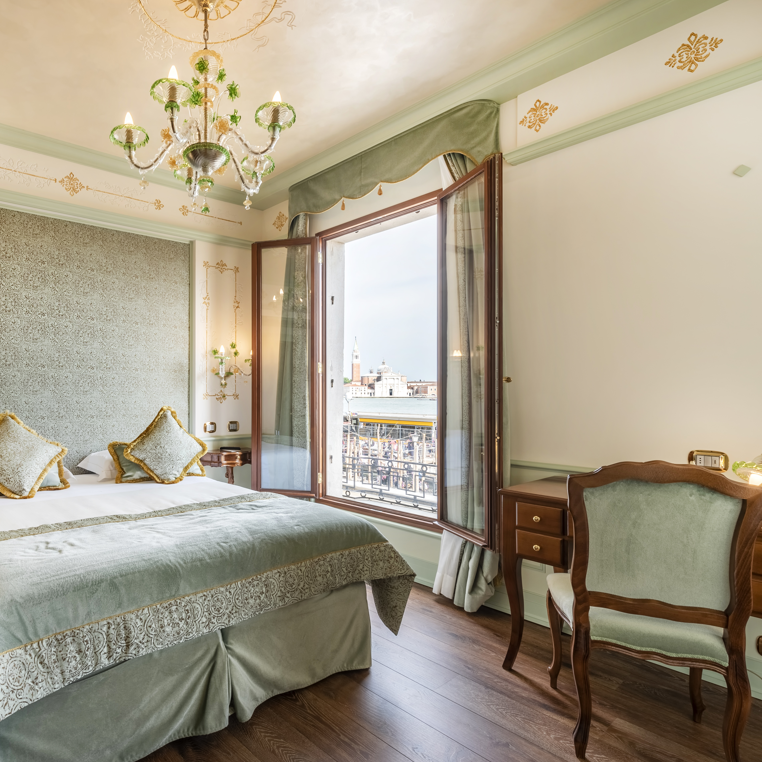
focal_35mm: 20
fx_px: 498
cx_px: 210
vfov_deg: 74.8
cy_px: 398
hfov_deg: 70.8
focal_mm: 15
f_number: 10
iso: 100
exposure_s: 1/400
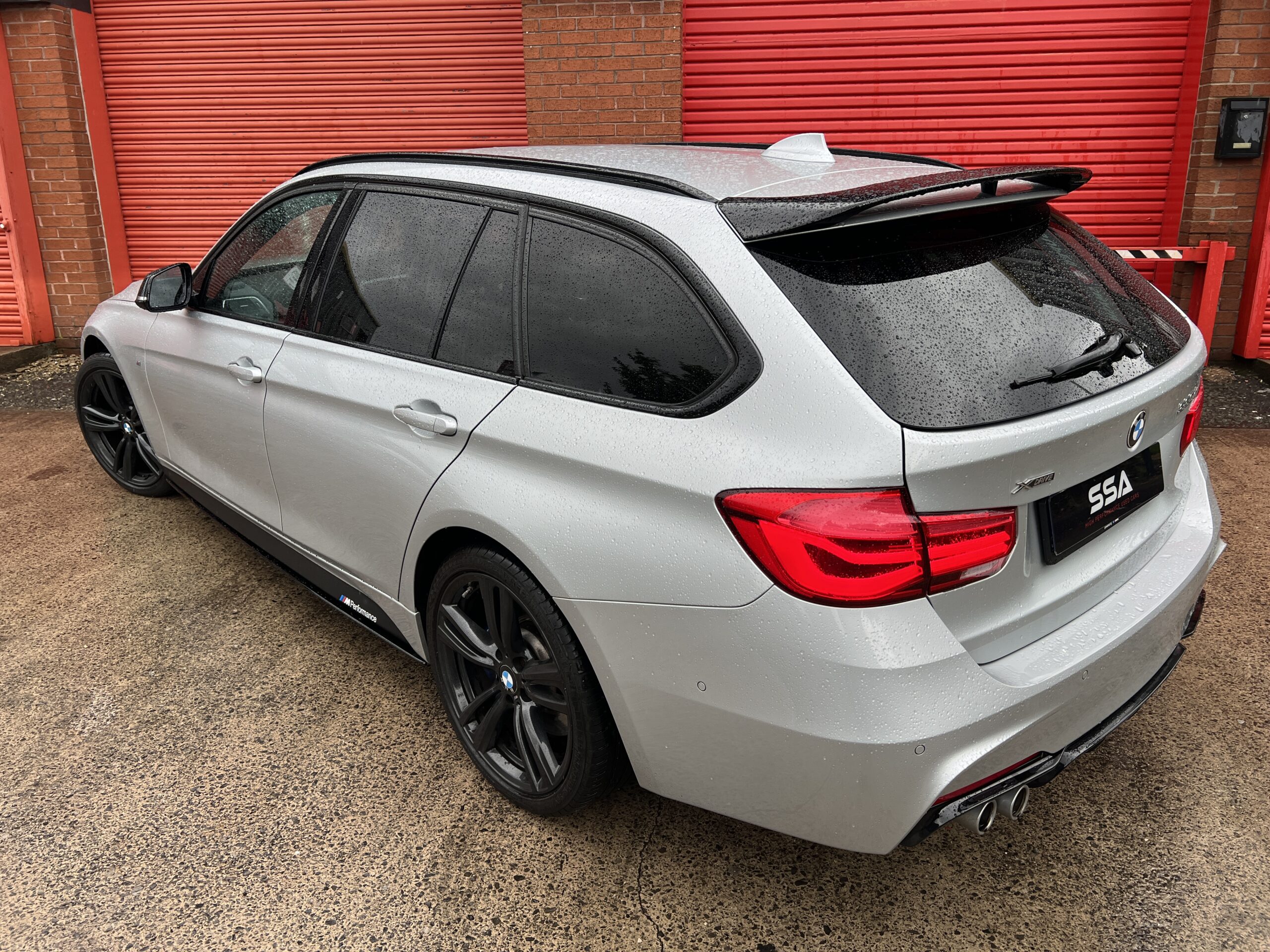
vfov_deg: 53.1
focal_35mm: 26
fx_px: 954
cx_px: 635
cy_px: 476
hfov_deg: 67.3
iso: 50
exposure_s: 1/670
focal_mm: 5.7
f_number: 1.5
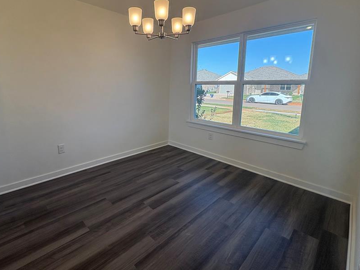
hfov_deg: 87.5
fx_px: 187
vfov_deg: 71.1
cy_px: 114
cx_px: 162
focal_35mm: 18
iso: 64
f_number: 2.2
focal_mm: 2.22
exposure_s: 1/159
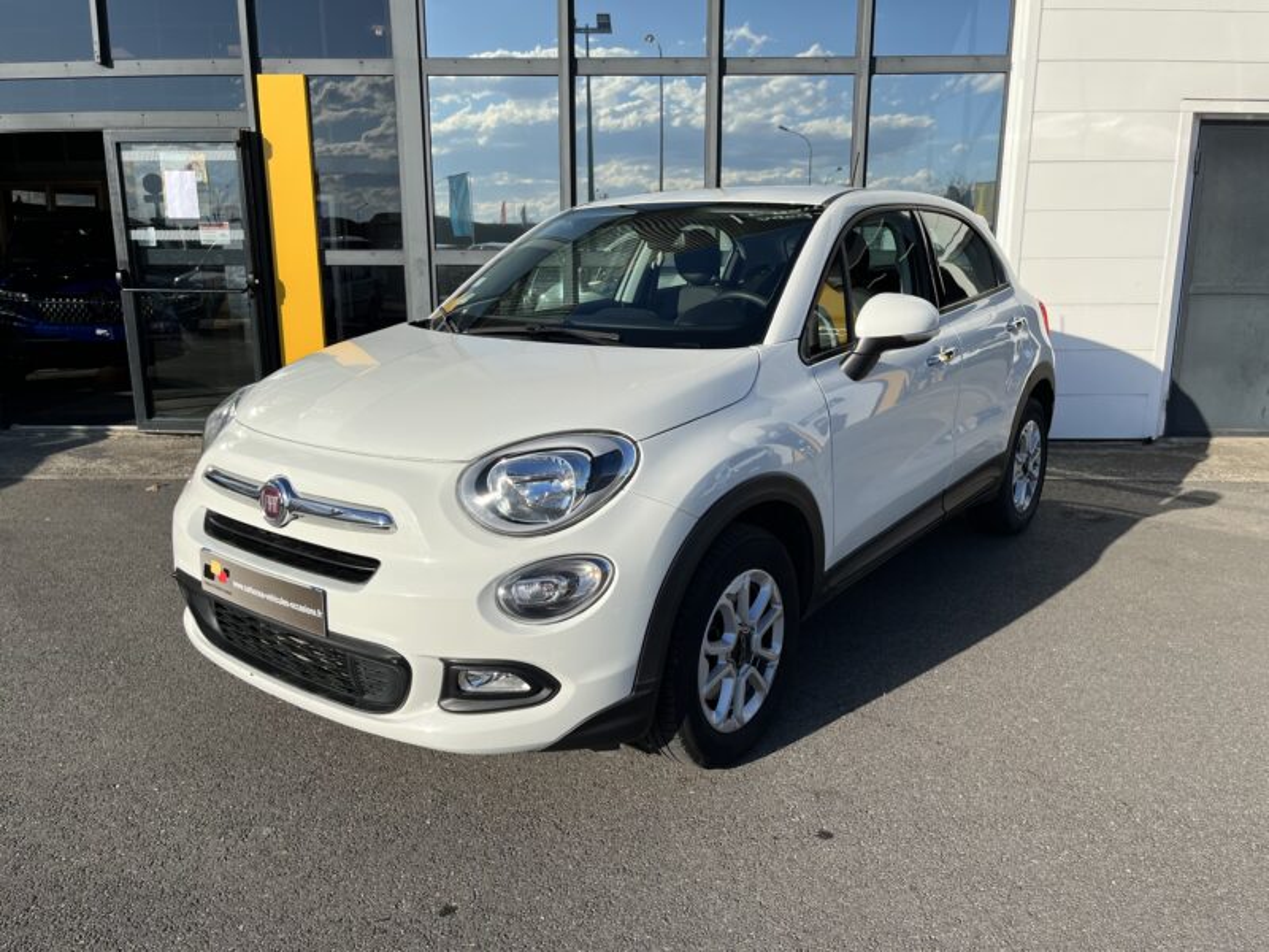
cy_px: 476
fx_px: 953
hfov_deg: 67.3
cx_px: 634
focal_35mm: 26
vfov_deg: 53.1
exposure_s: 1/4016
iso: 50
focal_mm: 5.1
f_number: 1.6
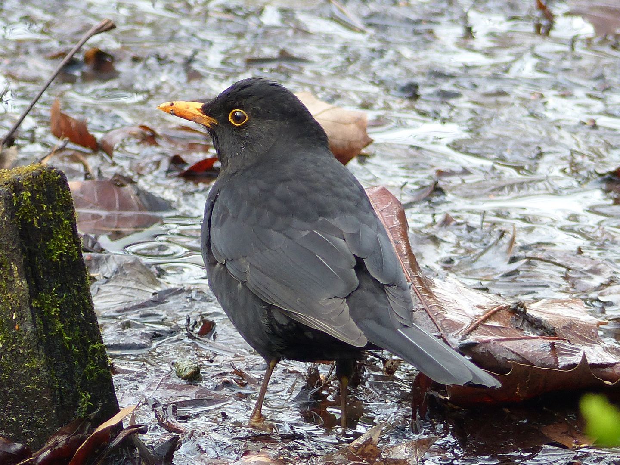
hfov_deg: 1.7
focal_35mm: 1200
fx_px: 21493
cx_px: 310
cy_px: 232
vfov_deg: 1.2
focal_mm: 108
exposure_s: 1/125
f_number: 2.8
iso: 100
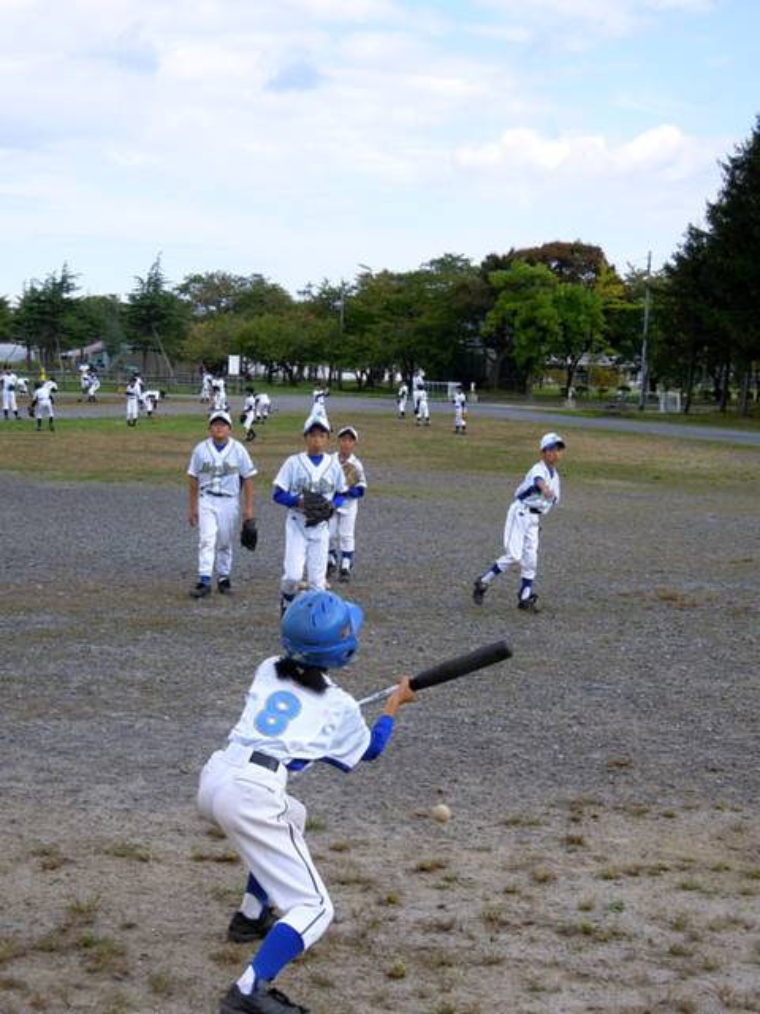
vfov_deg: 31.2
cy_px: 507
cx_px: 380
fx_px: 1815
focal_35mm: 62
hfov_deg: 23.7
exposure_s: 1/800
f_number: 4.2
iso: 160
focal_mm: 11.1
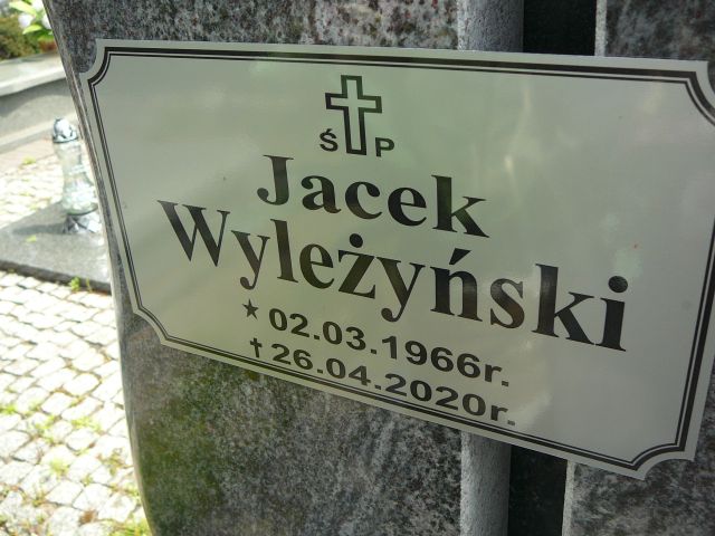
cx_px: 358
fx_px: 723
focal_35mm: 35
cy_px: 268
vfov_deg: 40.7
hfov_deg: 52.6
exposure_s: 1/320
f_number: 2.8
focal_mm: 5.2
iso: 80
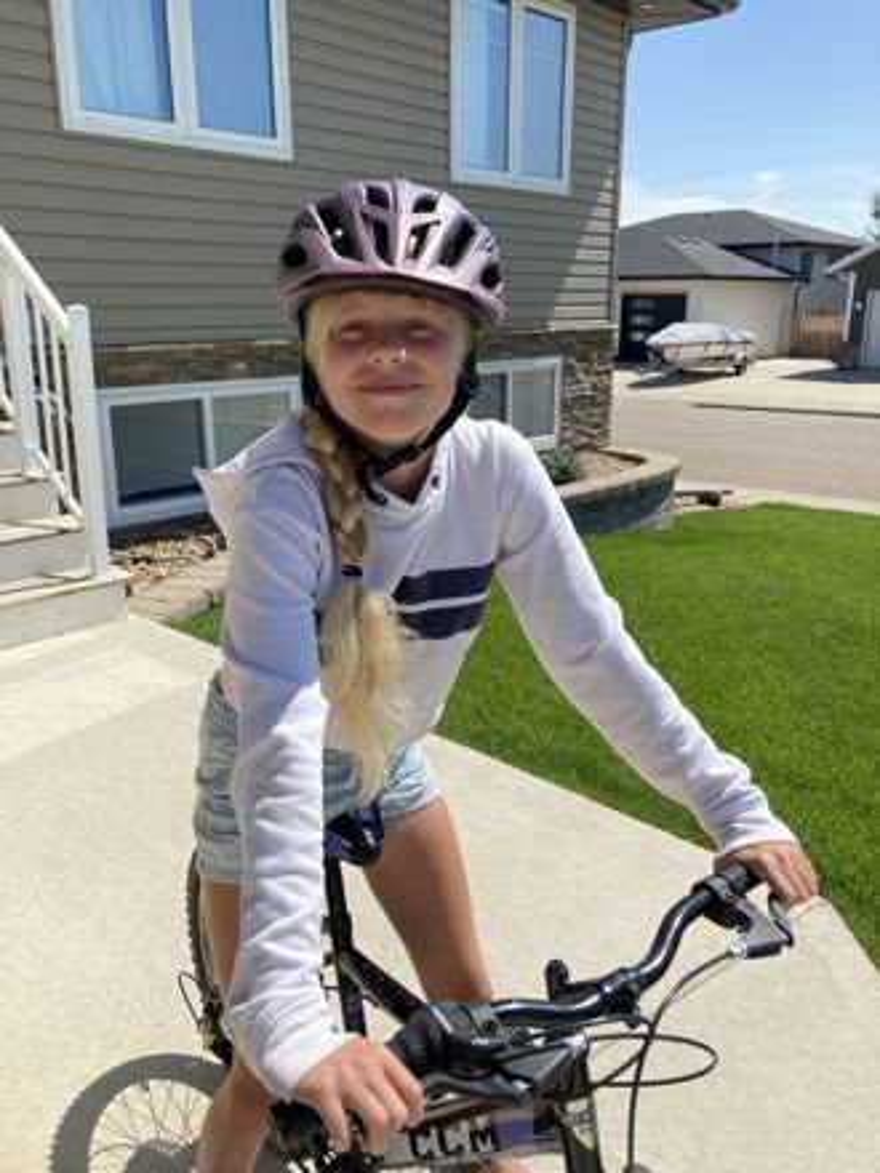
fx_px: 949
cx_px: 440
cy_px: 586
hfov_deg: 49.7
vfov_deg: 63.4
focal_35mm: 28
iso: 20
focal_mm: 3.99
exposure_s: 1/2114
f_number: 1.8
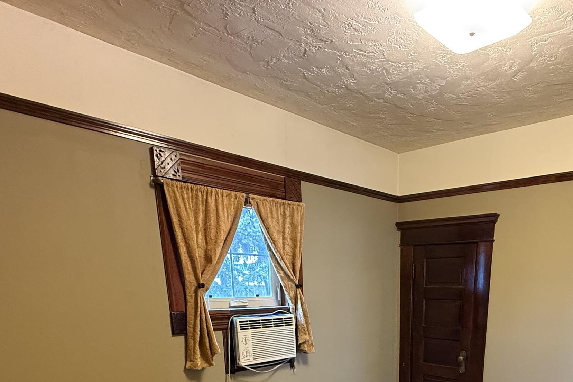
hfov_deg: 66.0
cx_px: 371
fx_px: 430
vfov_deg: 41.1
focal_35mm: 27
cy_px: 390
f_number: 2.2
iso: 640
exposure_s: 1/60
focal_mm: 2.22
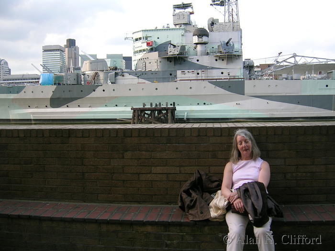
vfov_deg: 40.7
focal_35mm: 35
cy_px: 126
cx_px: 168
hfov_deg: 52.6
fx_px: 339
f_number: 2.8
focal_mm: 5.4
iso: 50
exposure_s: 1/112
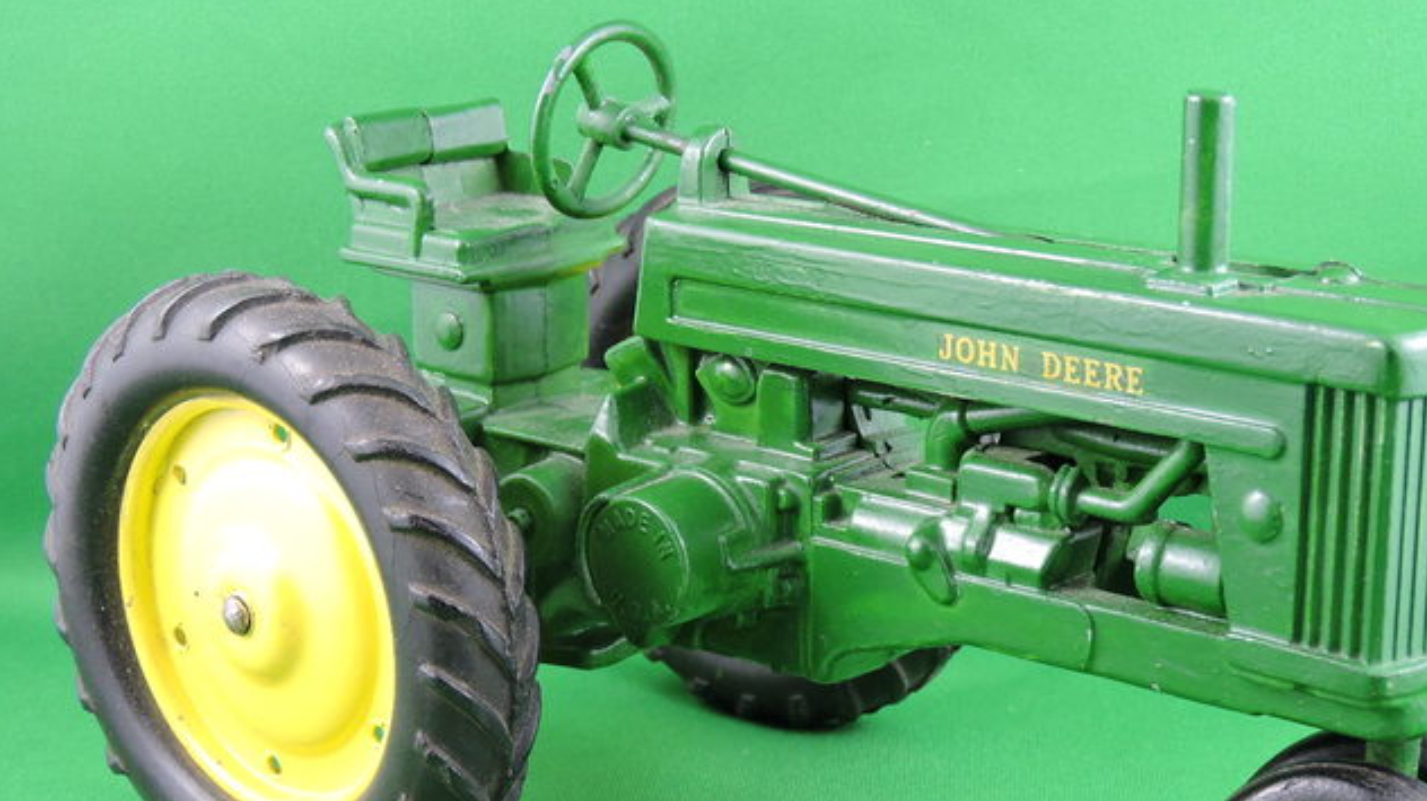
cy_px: 537
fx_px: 3026
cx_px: 866
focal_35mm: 80
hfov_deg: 26.5
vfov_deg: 15.1
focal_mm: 10.7
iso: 400
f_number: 4.2
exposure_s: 1/30
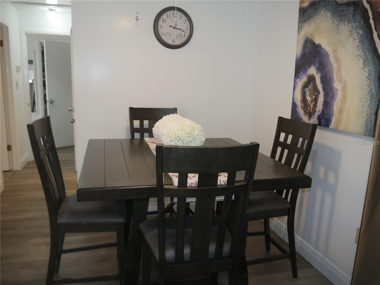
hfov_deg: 63.4
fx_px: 307
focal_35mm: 28
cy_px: 142
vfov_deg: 49.7
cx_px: 190
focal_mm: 14
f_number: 3.5
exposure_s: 1/60
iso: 400
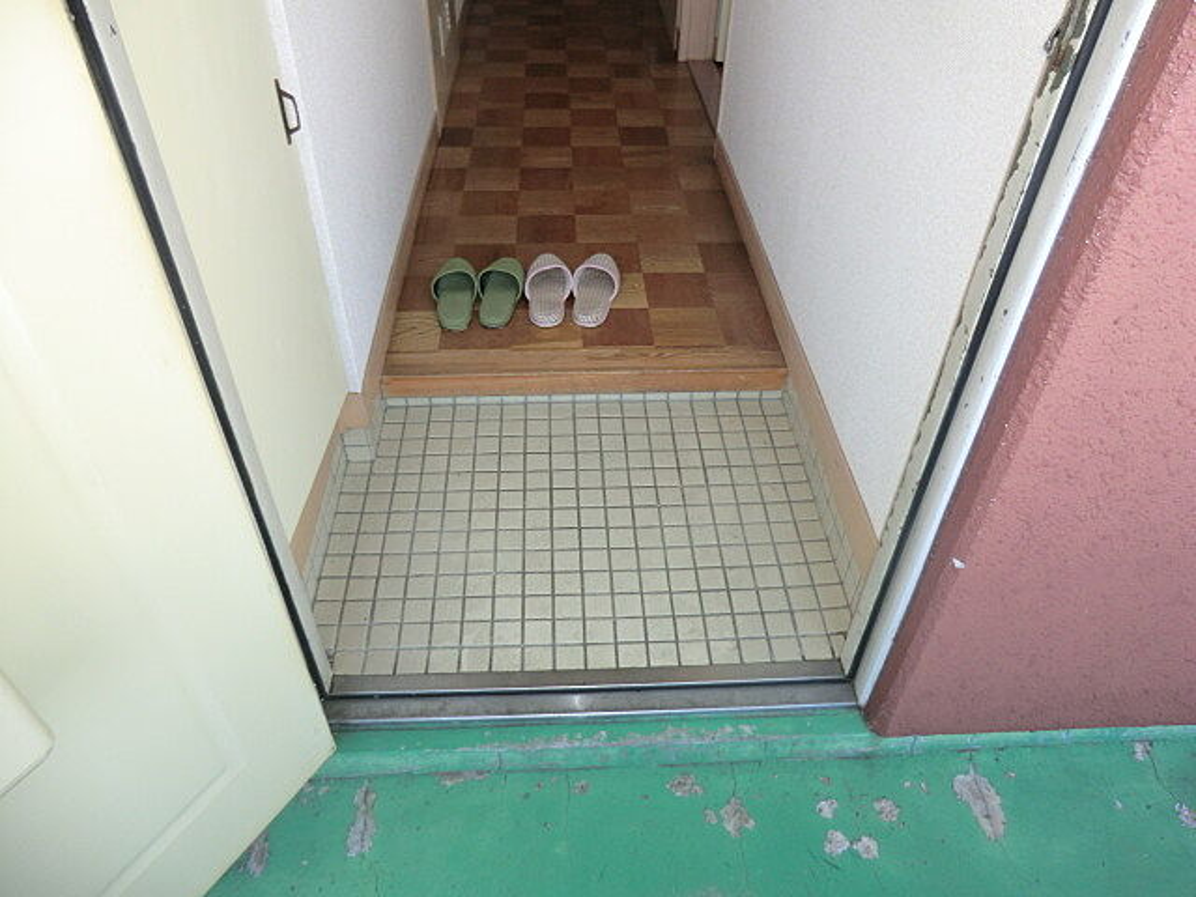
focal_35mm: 24
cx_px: 598
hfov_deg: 71.6
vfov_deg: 56.8
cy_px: 448
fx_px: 829
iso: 125
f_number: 3.2
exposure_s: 1/60
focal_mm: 4.3
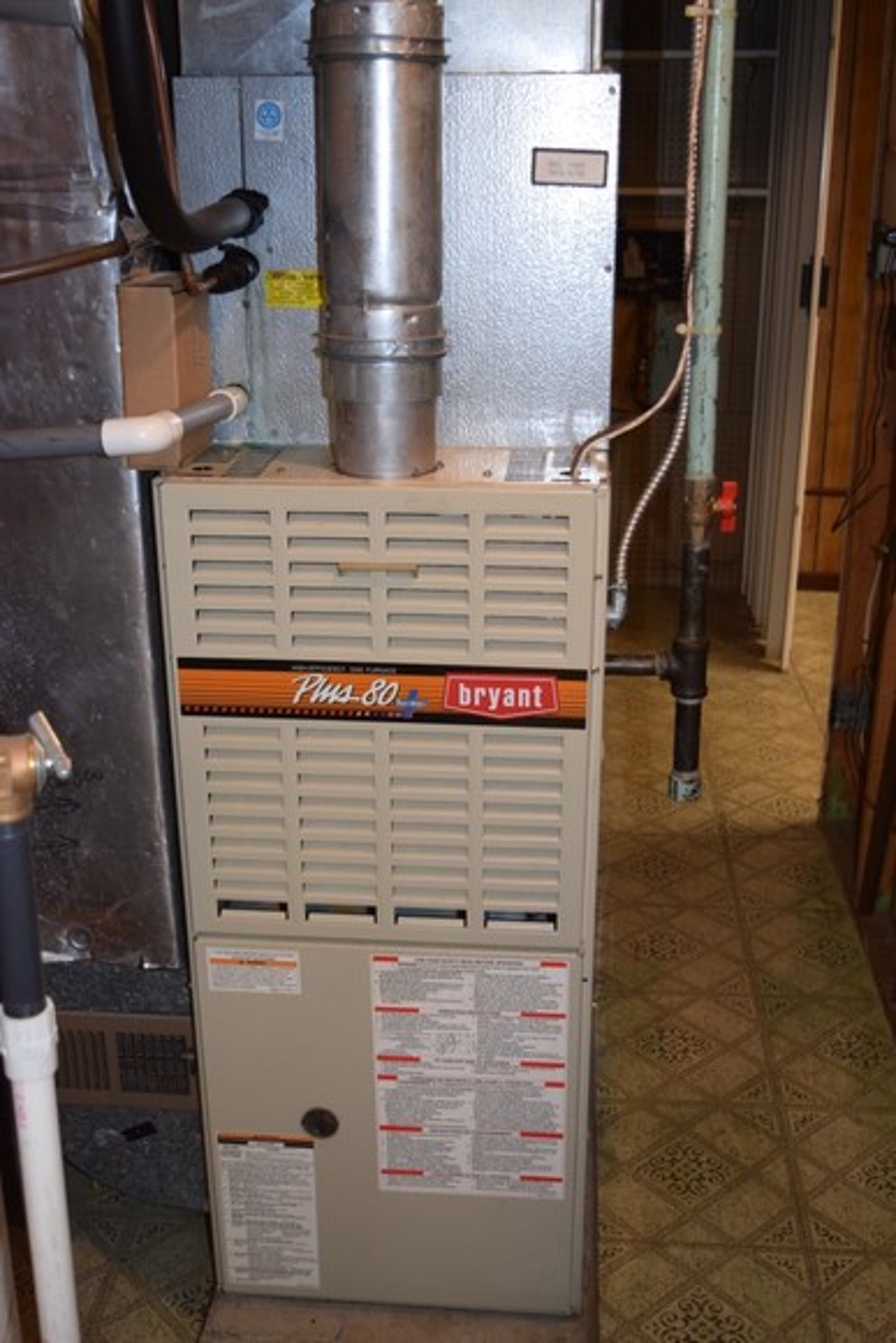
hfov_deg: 34.2
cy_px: 672
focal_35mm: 39
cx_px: 448
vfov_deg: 49.5
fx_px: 1455
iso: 1100
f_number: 4
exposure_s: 1/60
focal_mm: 26
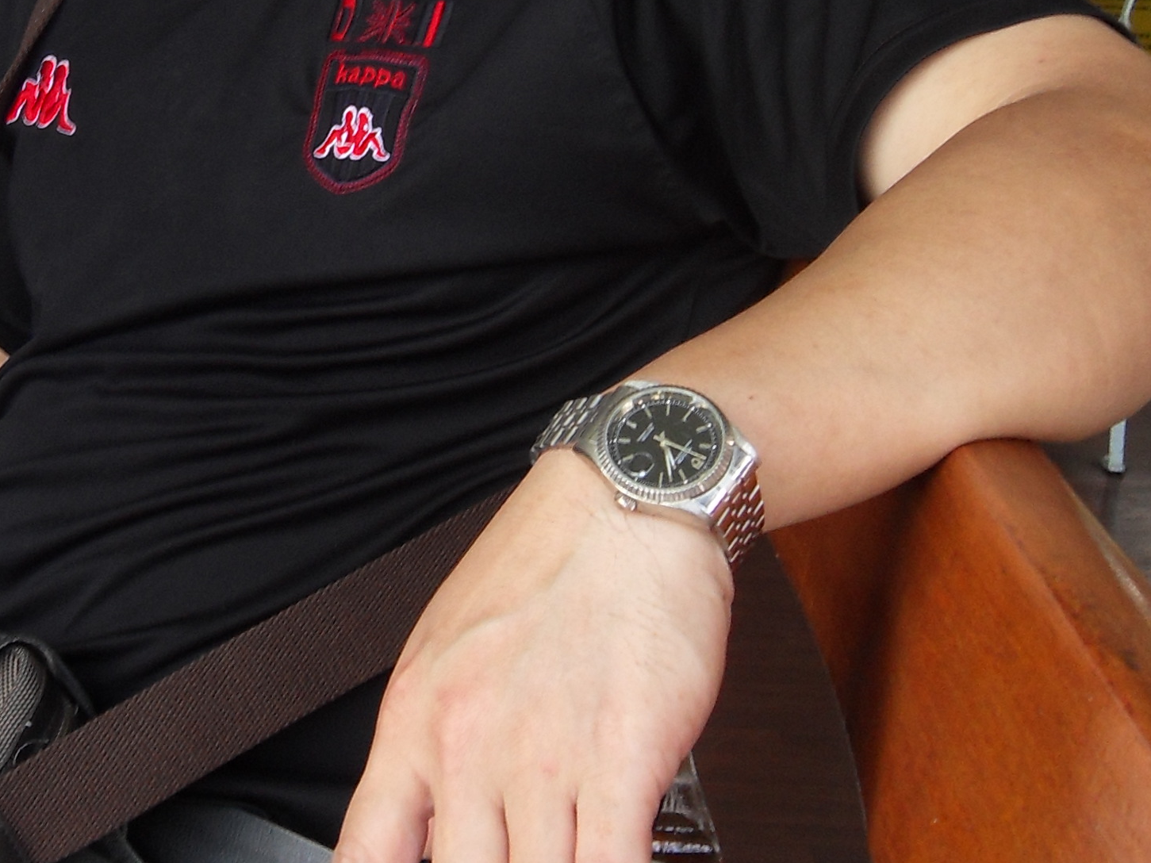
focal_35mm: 88
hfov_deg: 22.0
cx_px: 238
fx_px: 2926
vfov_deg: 16.6
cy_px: 167
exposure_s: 1/60
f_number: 3.5
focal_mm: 6.3
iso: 80
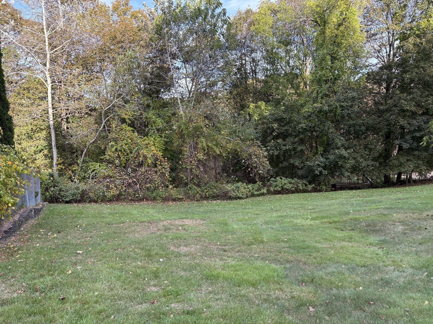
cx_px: 216
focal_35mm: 26
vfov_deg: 53.1
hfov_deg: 67.3
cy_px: 162
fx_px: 325
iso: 50
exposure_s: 1/270
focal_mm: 5.96
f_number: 1.6
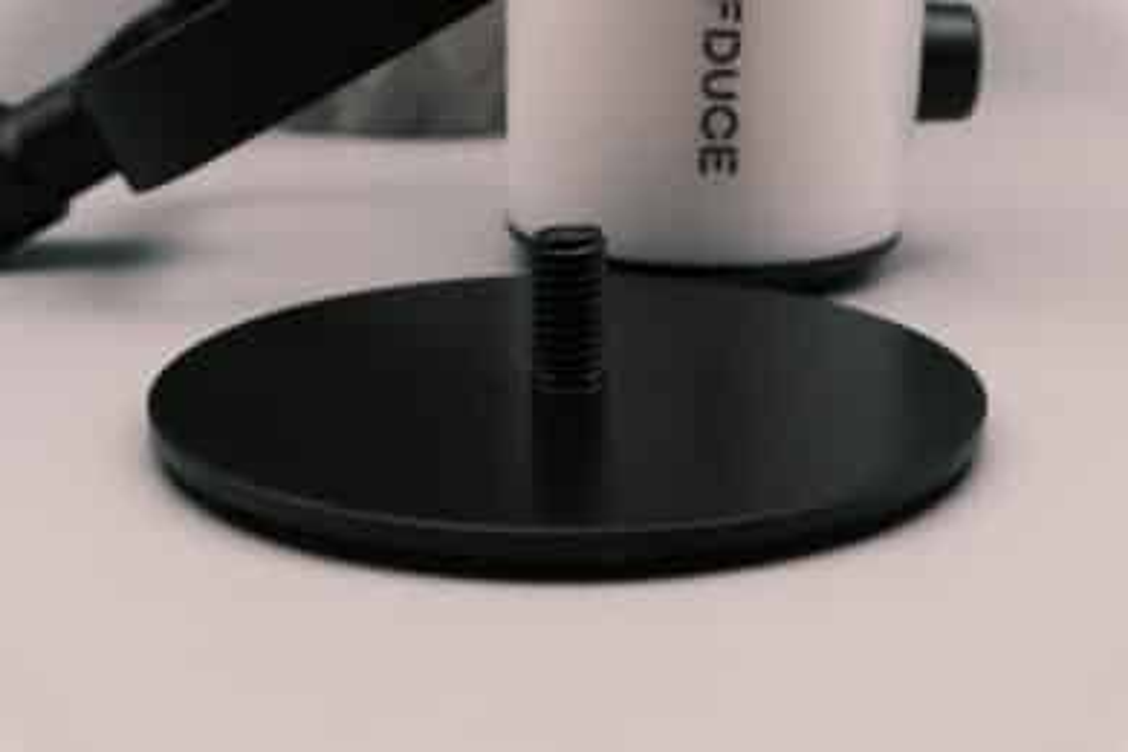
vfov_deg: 18.2
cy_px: 376
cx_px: 564
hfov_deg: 27.0
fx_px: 2350
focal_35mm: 75
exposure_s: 1/150
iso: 1250
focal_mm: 50
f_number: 9
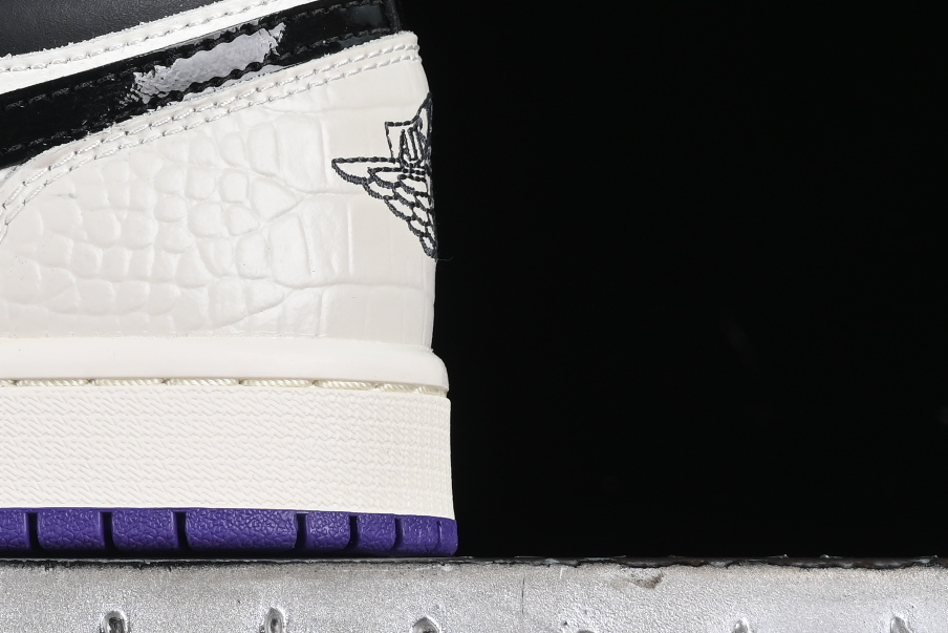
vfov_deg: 5.9
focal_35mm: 231
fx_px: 6084
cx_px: -468
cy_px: -59
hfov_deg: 8.7
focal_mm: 50
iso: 160
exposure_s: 1/60
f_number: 8
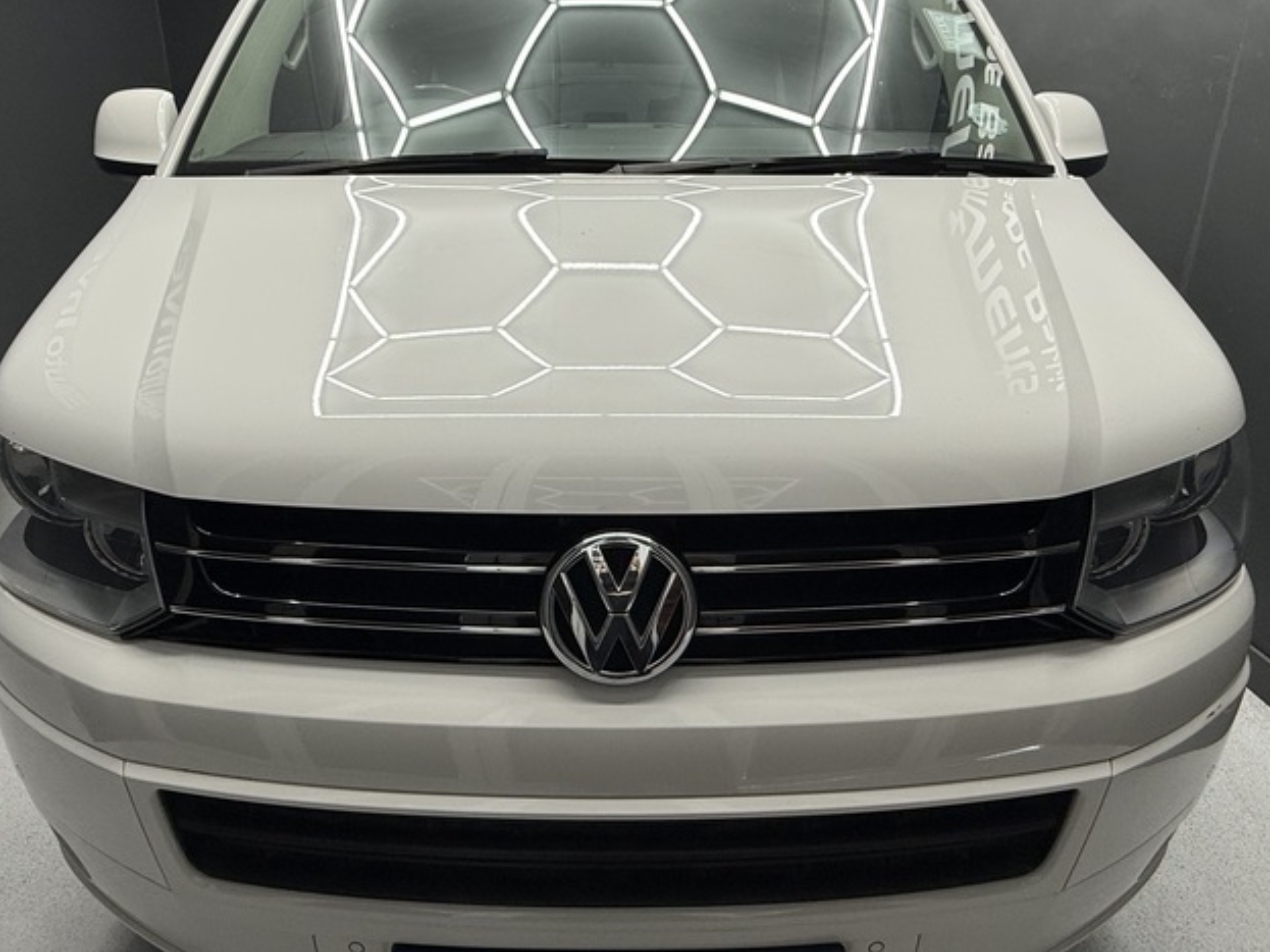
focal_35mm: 23
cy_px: 475
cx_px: 605
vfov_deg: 58.9
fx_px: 844
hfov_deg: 73.9
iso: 80
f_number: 2.2
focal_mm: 2.22
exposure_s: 1/100
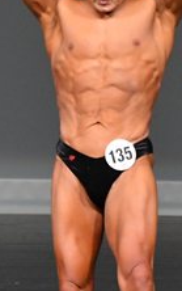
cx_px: 147
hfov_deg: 1.2
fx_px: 8861
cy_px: 155
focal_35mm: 1118
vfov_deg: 1.9
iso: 5000
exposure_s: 1/400
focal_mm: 210
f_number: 5.6
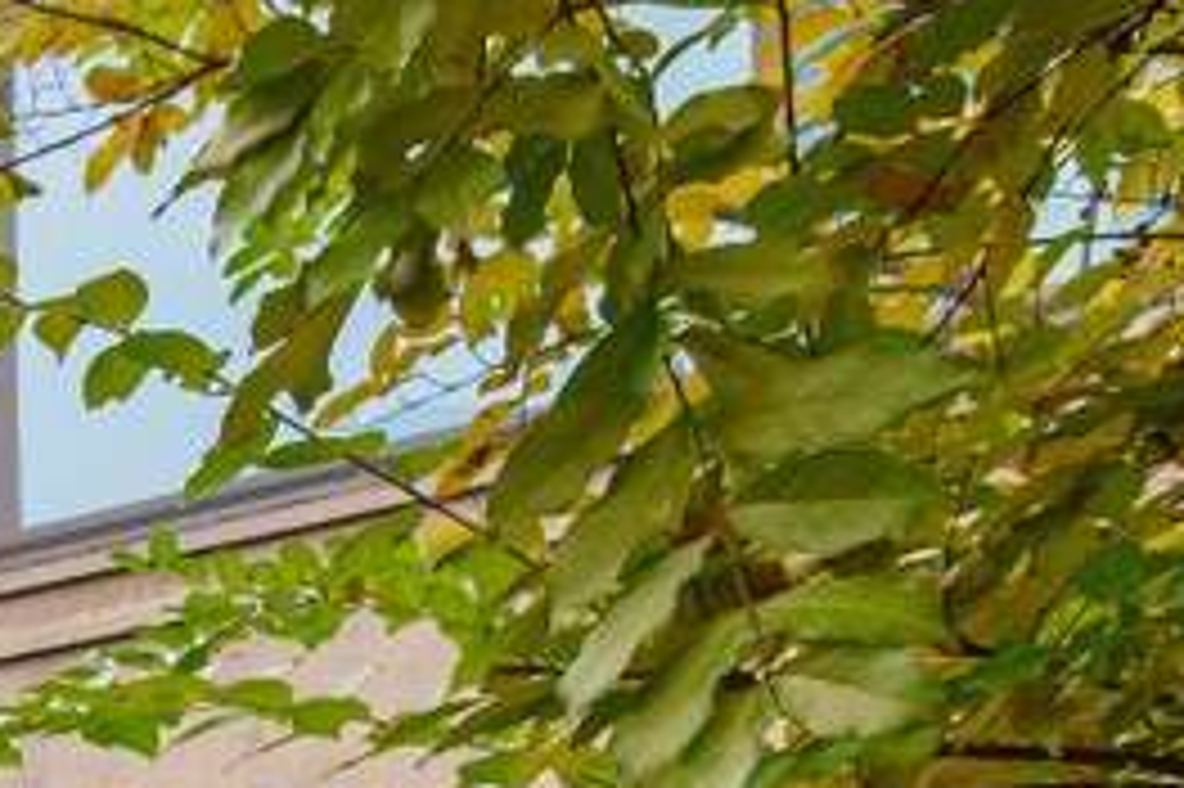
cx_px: -1112
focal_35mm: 73
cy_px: 1556
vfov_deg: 15.2
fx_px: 2399
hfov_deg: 18.9
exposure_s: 1/125
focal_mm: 10
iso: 320
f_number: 6.3
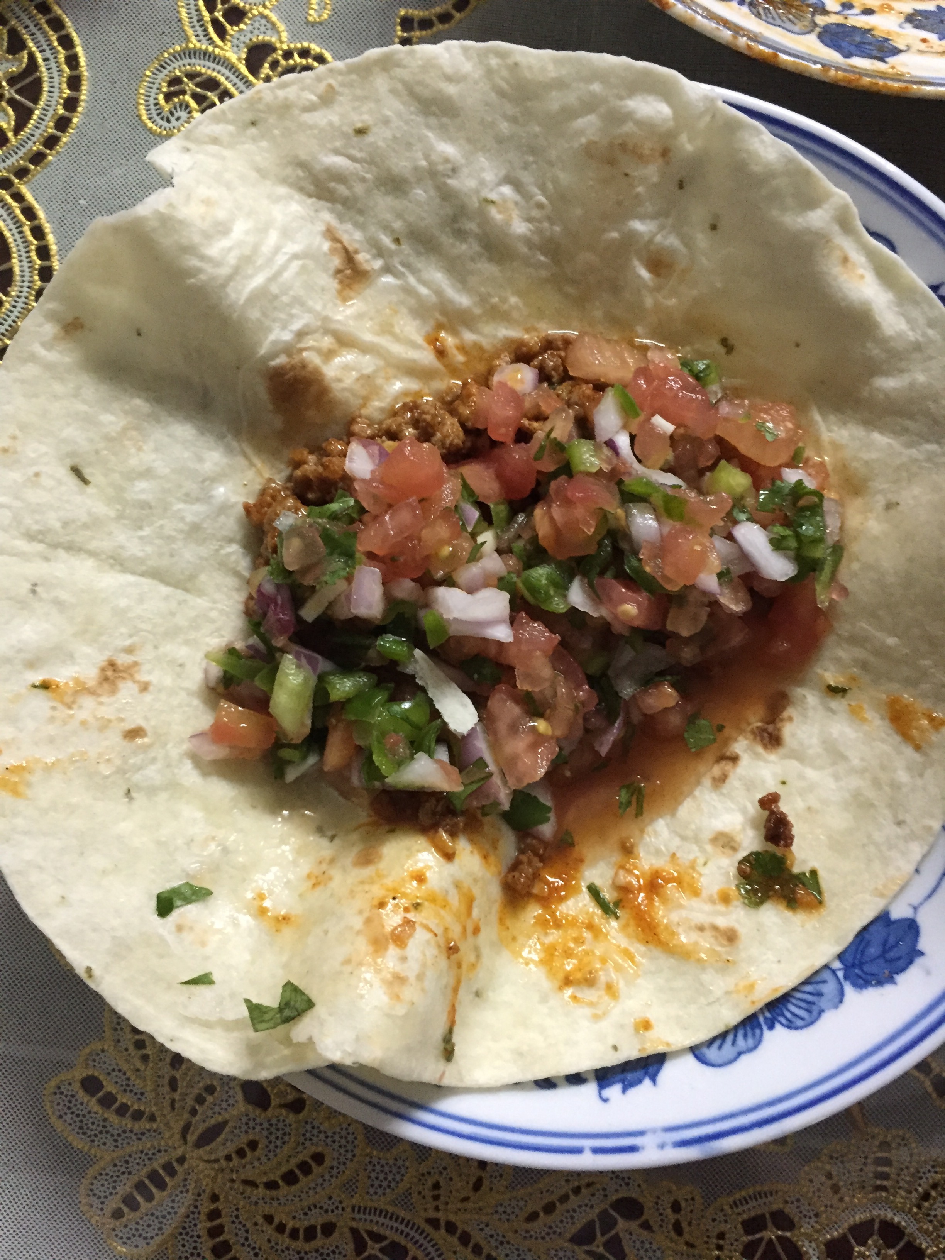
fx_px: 1056
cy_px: 630
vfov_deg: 61.7
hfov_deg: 48.2
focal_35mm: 29
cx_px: 472
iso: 320
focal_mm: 4.15
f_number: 2.2
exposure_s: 1/17
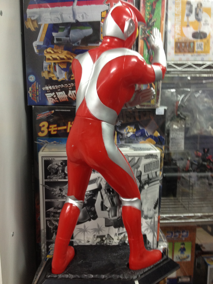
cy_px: 142
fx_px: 287
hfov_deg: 40.7
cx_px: 106
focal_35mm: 35
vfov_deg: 52.6
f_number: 2.4
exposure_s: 1/20
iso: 125
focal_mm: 4.28
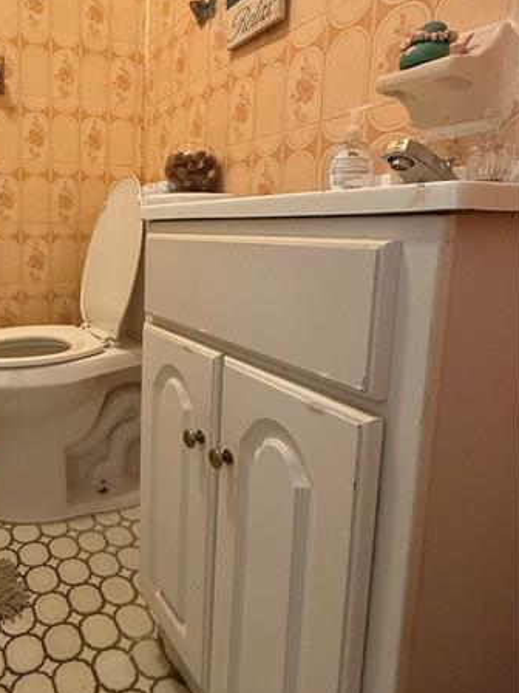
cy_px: 292
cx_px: 79
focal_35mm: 24
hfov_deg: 51.9
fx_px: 480
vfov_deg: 71.1
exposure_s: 1/60
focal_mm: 2.22
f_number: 2.2
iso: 500
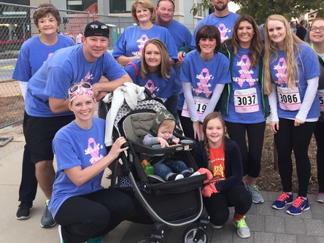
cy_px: 71
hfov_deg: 39.9
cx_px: 220
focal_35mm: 47
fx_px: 440
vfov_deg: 30.5
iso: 40
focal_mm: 4.15
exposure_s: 1/120
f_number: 2.2
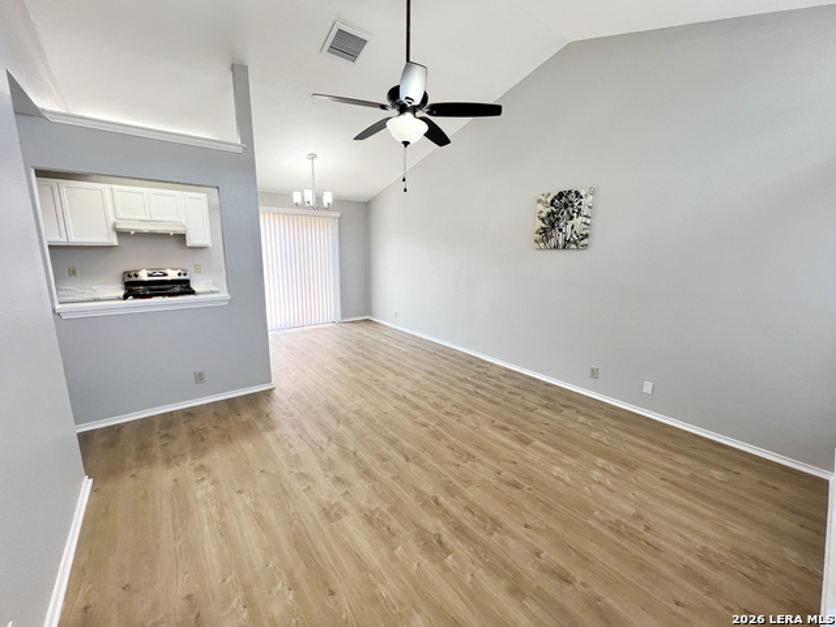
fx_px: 314
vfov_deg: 89.9
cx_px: 418
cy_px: 314
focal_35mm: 13
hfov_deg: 106.2
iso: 80
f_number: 1.8
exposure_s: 1/120
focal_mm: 1.57
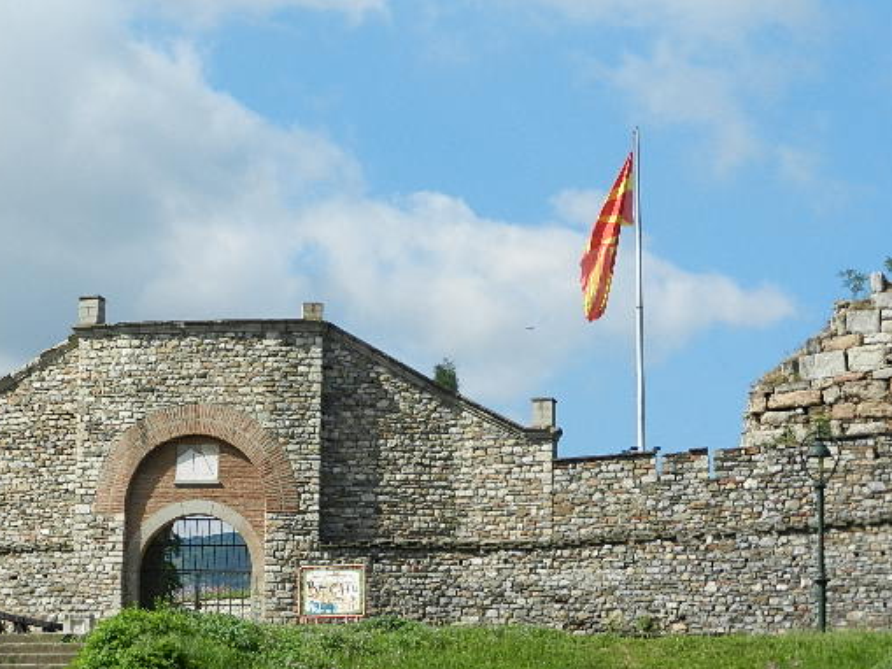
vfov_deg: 15.1
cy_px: 278
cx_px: 400
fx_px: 2526
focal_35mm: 98
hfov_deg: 20.0
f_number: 4.8
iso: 160
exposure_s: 1/800
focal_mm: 14.1
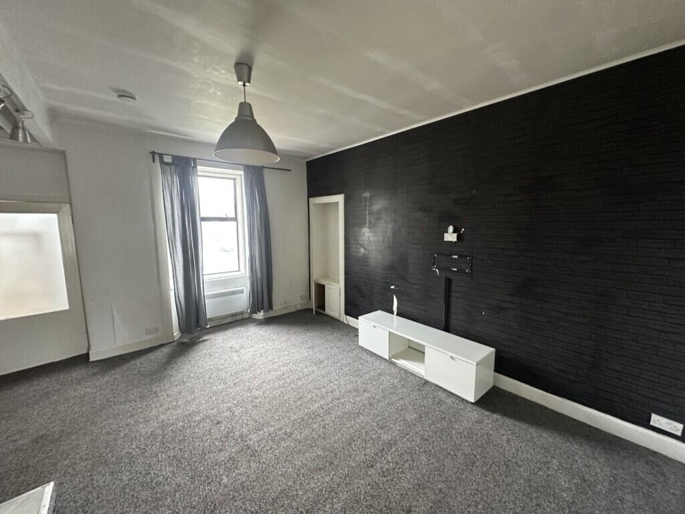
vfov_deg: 85.7
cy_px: 257
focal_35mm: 14
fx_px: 277
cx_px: 342
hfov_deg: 102.1
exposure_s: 1/50
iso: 400
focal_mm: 2.22
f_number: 2.2
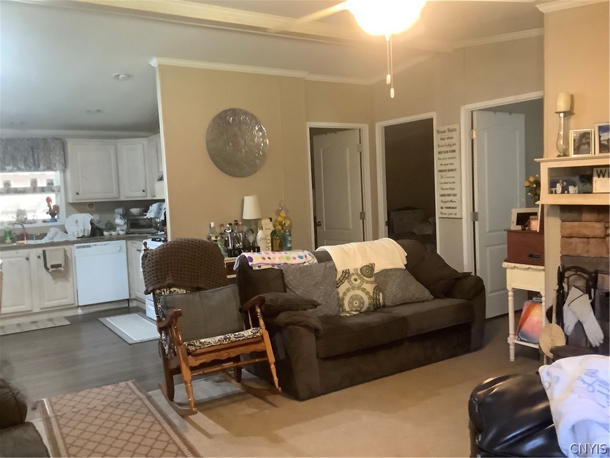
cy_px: 229
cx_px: 305
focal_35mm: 31
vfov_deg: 45.4
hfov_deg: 58.4
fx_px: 546
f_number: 2.4
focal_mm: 3.3
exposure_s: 1/30
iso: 500
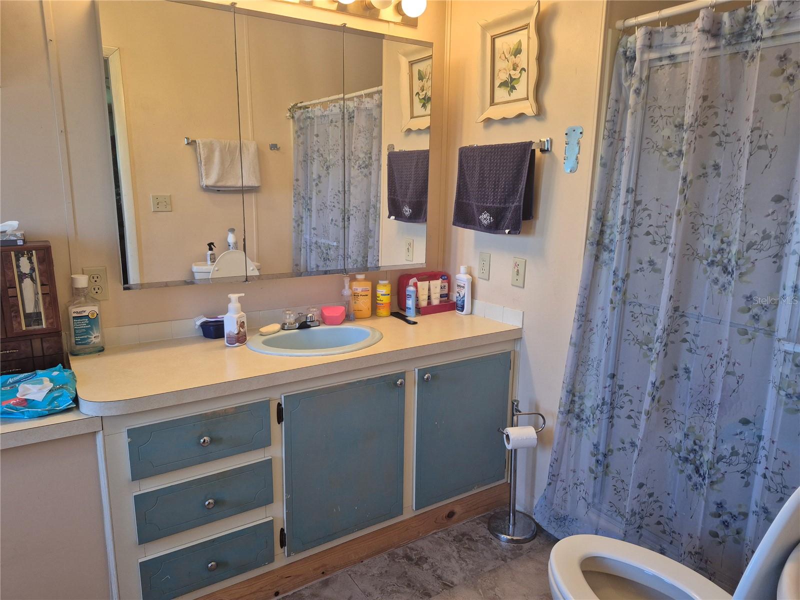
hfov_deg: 73.9
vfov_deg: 58.9
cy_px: 300
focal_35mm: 23
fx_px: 532
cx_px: 400
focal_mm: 5.4
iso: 200
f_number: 1.8
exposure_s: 1/120
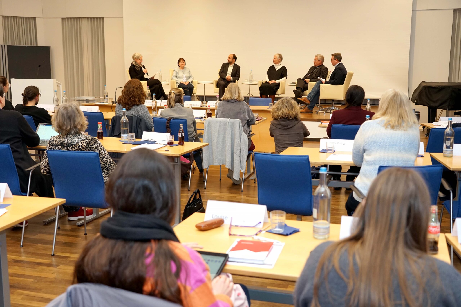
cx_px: 230
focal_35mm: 41
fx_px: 525
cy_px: 154
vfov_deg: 32.6
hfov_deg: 47.4
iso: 1250
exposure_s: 1/160
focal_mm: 41
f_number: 4
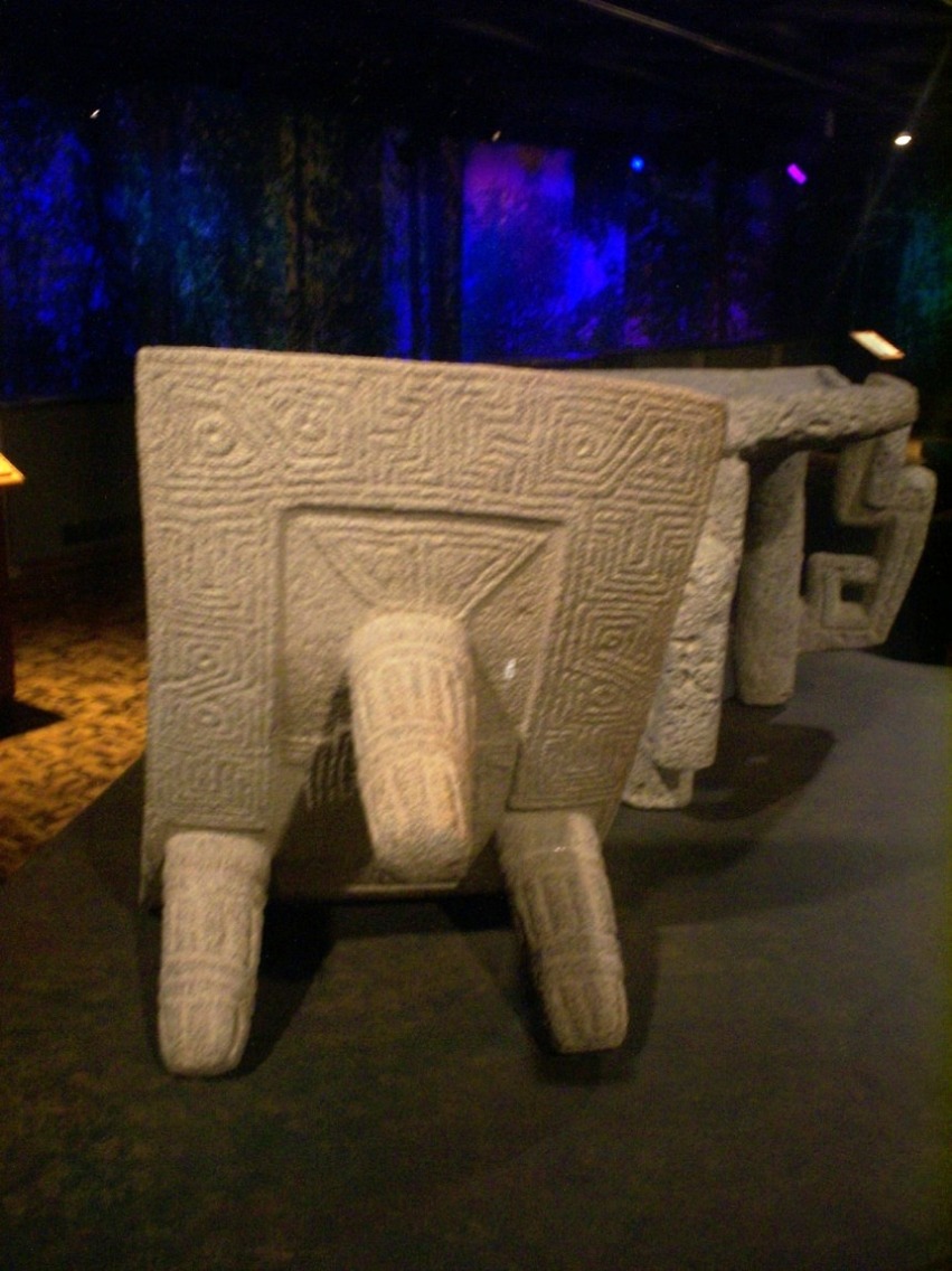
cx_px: 476
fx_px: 1321
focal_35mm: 36
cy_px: 636
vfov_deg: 51.4
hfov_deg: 39.6
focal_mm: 6
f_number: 4.5
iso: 200
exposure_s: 1/4
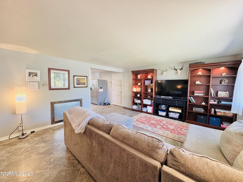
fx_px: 98
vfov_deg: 85.7
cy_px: 91
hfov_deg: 102.1
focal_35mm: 14
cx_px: 122
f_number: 2.2
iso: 250
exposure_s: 1/60
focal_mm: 2.22
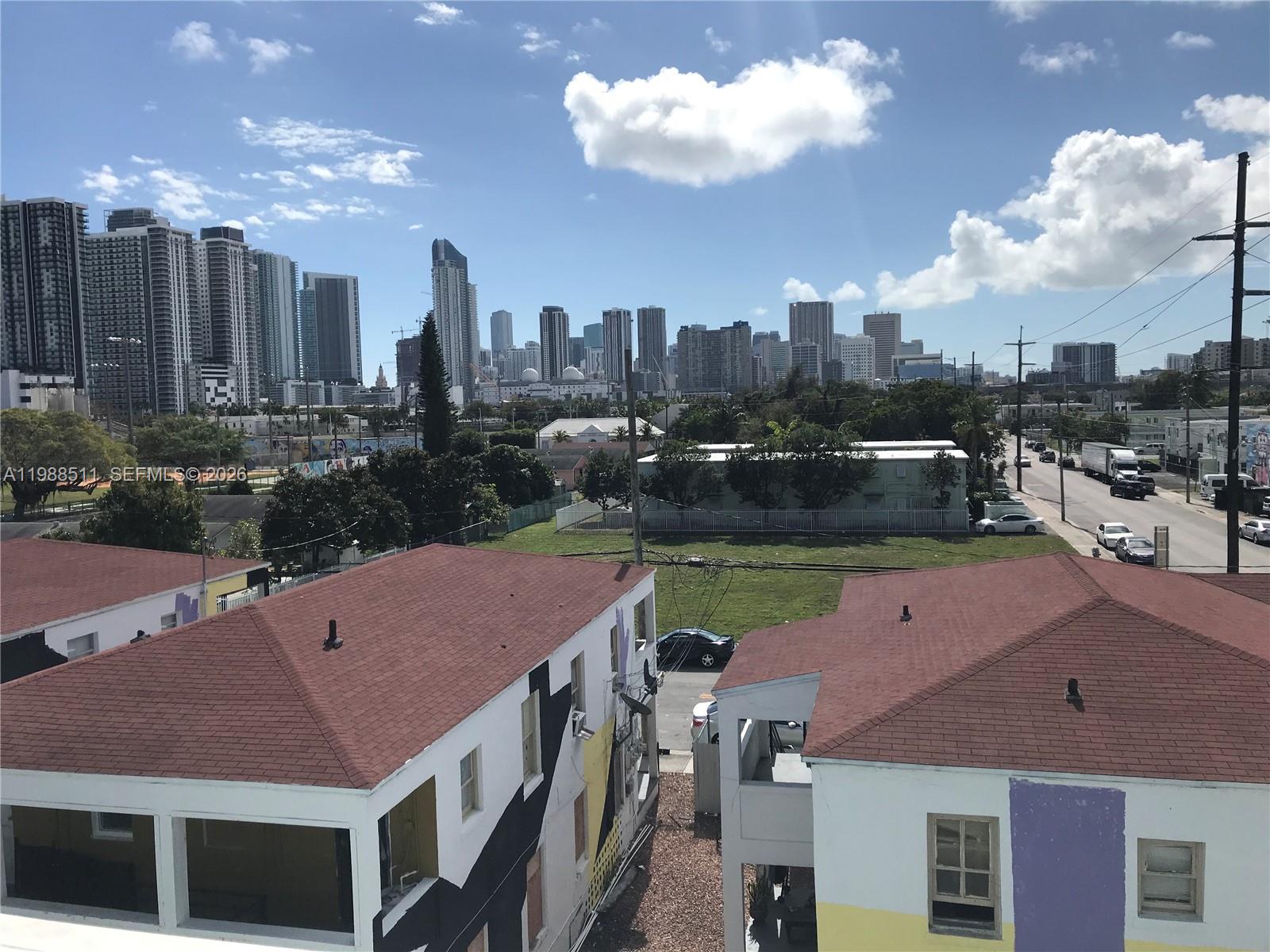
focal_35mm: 28
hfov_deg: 63.4
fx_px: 1027
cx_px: 635
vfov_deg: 49.7
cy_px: 476
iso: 25
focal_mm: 3.99
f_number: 1.8
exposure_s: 1/5650
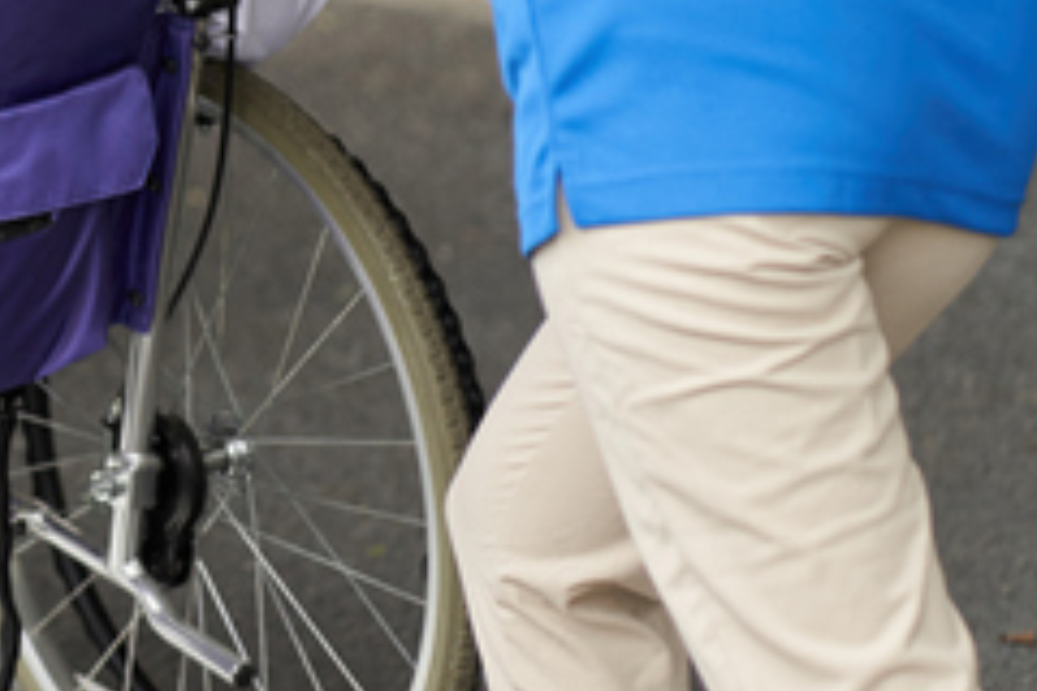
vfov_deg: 5.3
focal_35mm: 256
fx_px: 7374
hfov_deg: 7.9
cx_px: -307
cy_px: -231
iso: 250
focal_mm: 85
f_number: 2.8
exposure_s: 1/1000
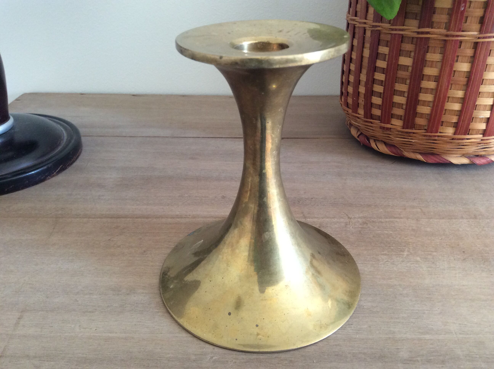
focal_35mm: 32
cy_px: 184
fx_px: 456
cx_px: 247
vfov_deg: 44.1
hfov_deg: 56.9
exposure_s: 1/25
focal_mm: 3.3
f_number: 2.4
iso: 100
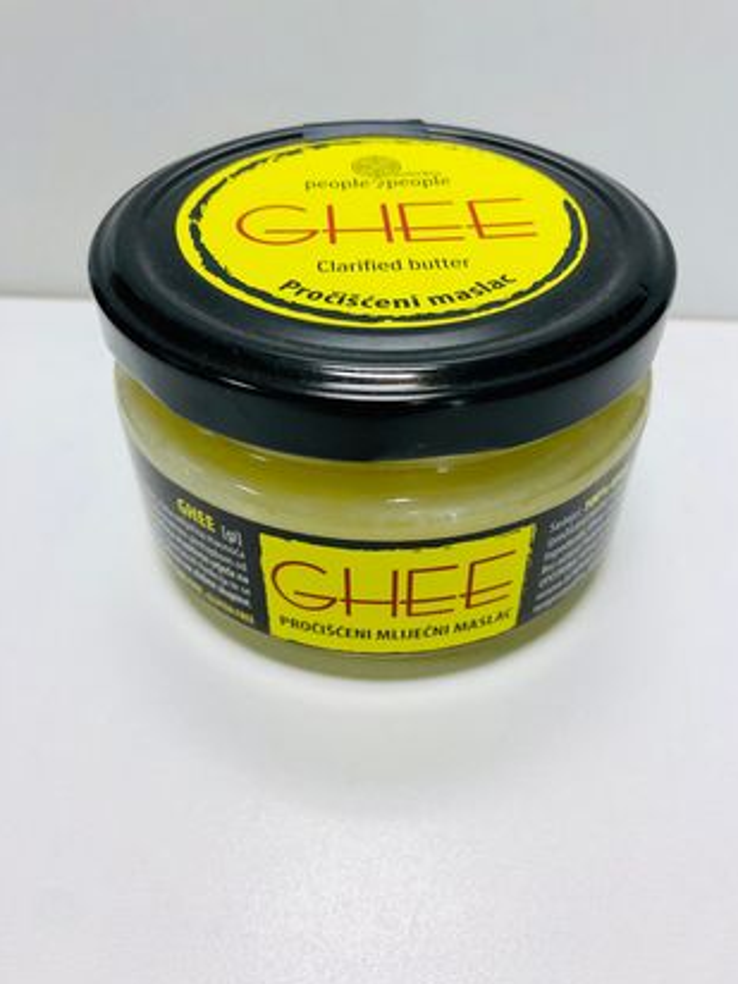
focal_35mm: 29
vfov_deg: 61.6
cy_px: 508
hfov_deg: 48.2
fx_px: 824
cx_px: 380
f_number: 1.8
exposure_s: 1/33
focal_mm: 4
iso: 32
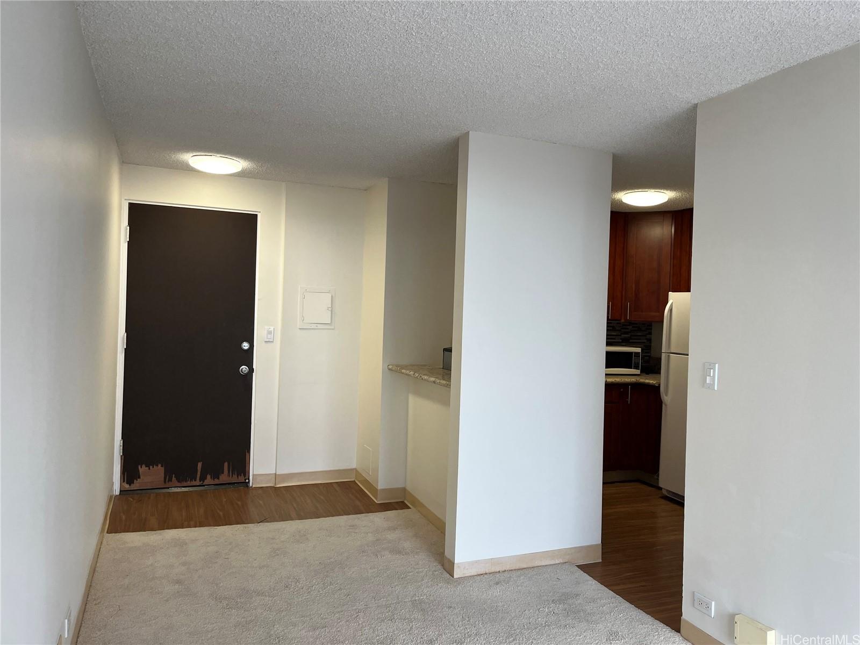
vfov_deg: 53.1
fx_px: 646
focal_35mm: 26
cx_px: 430
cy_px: 322
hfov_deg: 67.3
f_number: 1.6
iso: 50
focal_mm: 5.1
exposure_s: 1/120
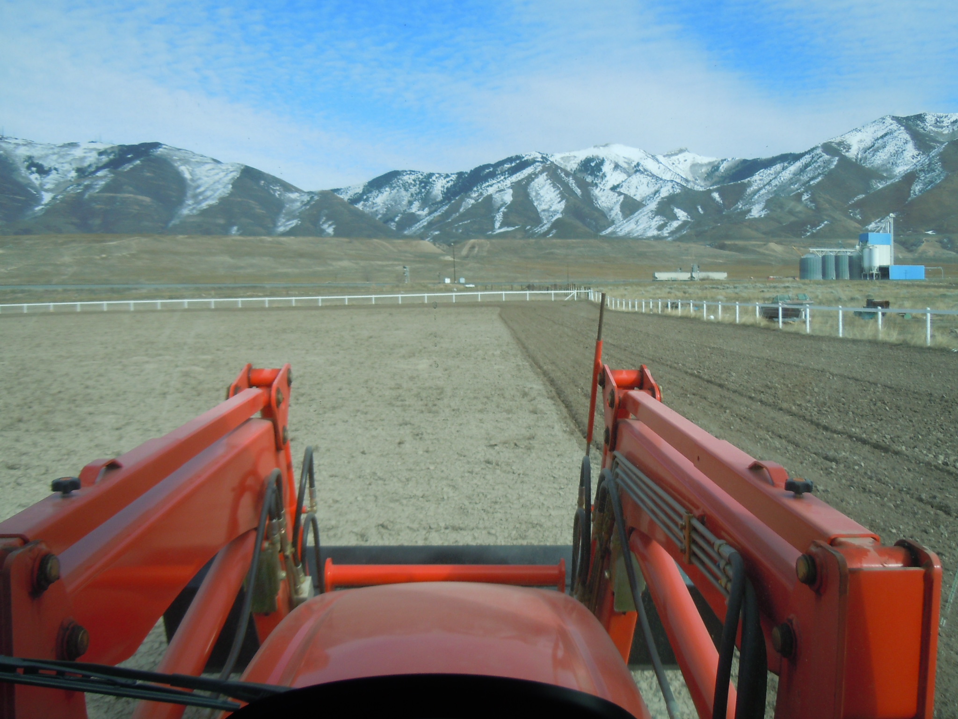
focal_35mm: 30
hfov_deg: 60.0
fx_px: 830
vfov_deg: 46.8
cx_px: 479
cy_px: 360
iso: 100
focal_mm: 5.4
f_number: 3.5
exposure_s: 1/640
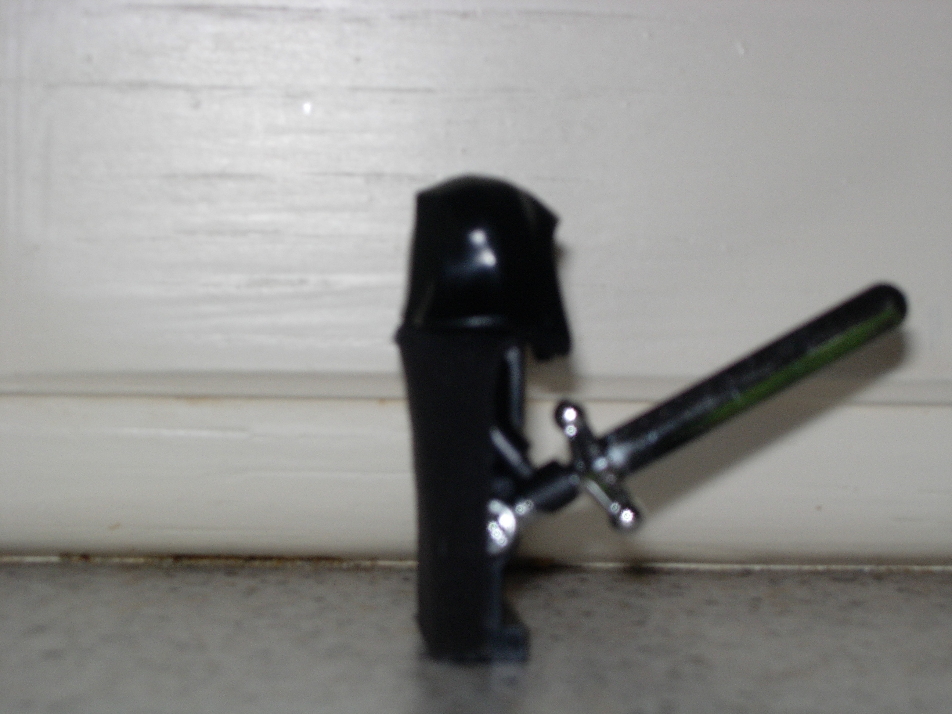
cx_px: 476
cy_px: 357
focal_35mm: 113
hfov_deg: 17.4
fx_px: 3108
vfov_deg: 13.1
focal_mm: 23.4
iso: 79
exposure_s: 1/64
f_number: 8.2
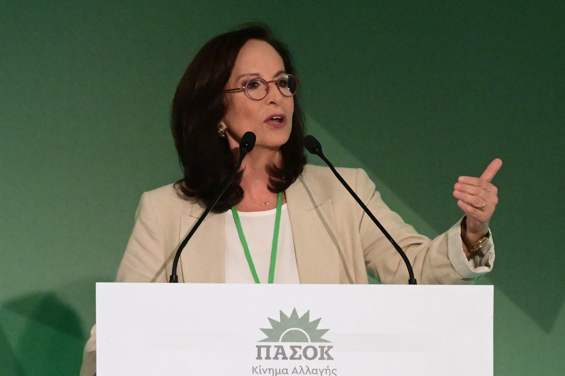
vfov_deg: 4.6
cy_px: 188
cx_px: 282
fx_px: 4708
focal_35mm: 300
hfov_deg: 6.9
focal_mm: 200
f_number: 4.5
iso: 8000
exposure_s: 1/250
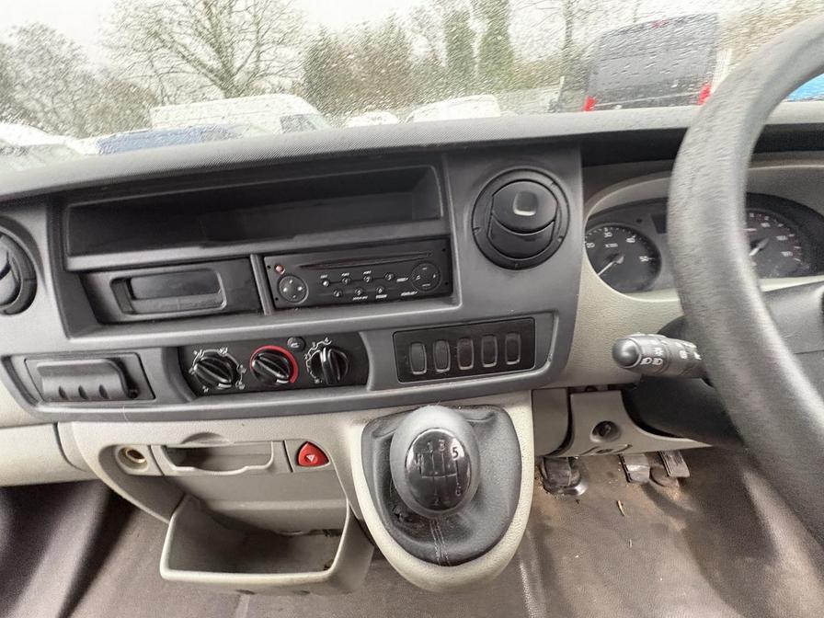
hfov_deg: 102.1
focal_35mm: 14
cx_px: 412
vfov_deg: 85.7
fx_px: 333
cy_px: 309
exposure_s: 1/60
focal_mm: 2.22
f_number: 2.2
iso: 640
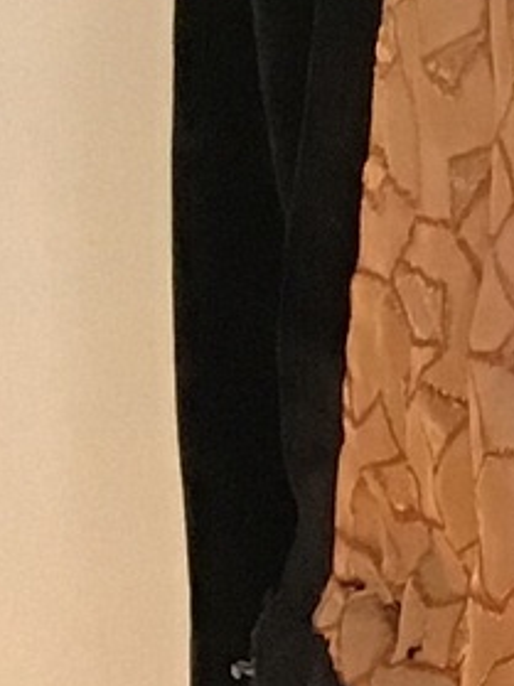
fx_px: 3527
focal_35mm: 178
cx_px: 1417
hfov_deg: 7.5
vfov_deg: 11.1
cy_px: 357
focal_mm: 3.3
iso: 160
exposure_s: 1/33
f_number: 2.4
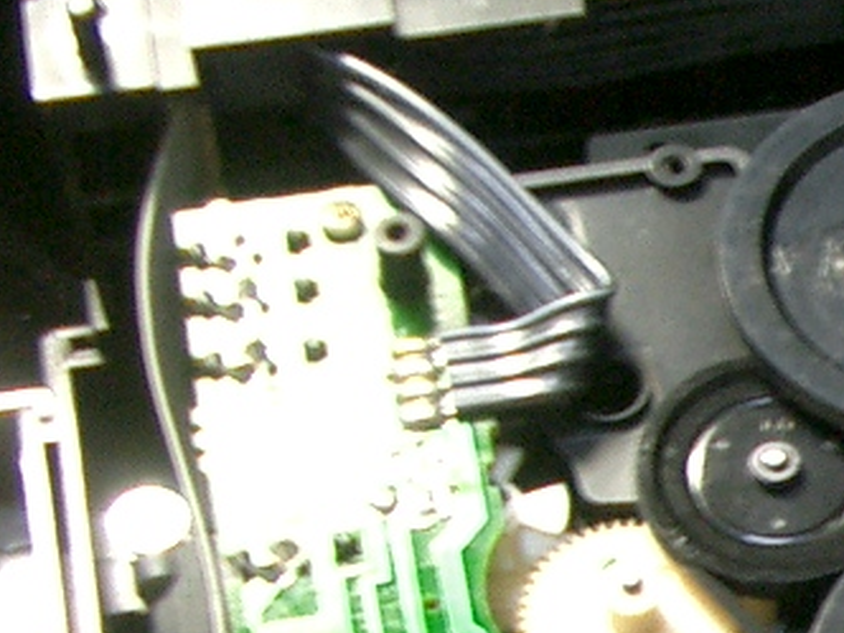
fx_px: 3292
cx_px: 1574
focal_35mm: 135
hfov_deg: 13.1
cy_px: 783
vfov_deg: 10.8
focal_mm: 5.8
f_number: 2.6
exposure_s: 1/8
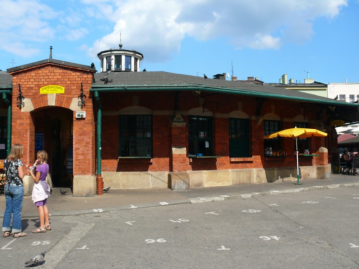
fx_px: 363
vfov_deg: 40.7
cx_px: 180
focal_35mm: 35
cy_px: 134
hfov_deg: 52.6
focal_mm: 7.4
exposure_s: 1/200
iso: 100
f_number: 4.5
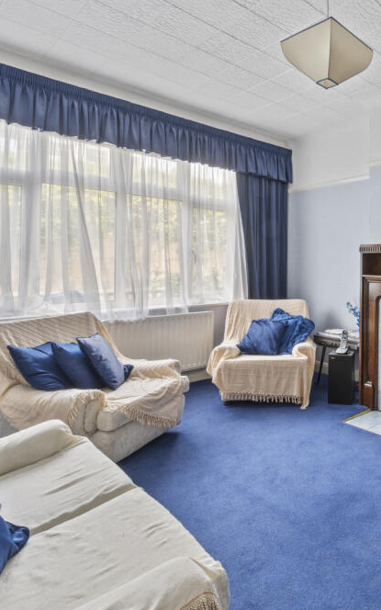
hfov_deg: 47.4
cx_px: 366
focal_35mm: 22
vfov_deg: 79.6
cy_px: 300
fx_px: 365
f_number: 16
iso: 200
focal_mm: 14
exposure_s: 2.5
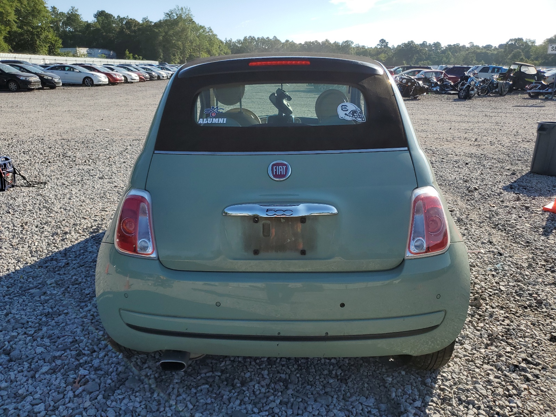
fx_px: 418
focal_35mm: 26
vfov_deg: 53.1
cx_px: 278
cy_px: 208
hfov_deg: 67.3
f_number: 1.5
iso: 50
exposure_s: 1/3333
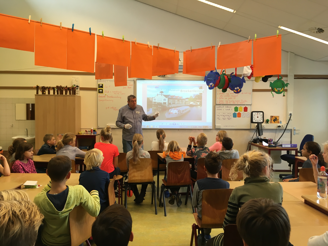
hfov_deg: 61.7
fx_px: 275
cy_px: 123
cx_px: 164
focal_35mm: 29
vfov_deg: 48.2
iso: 64
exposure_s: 1/33
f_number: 2.2
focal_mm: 4.15
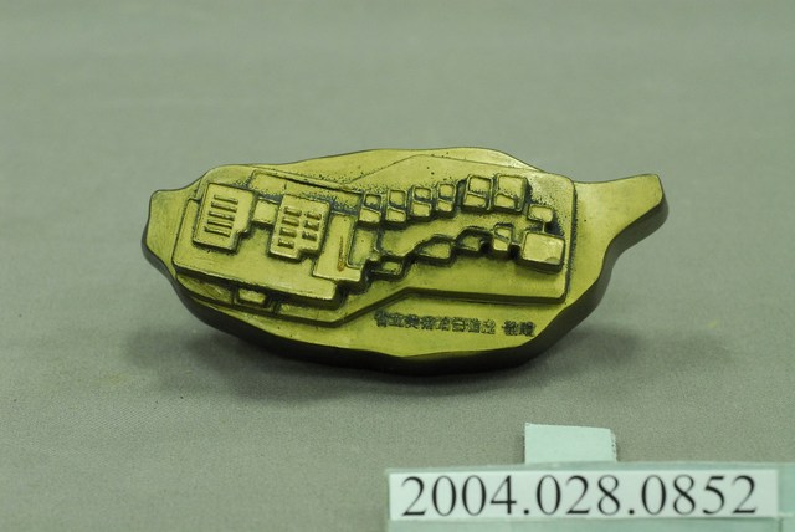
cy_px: 266
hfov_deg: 22.6
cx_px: 398
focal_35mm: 90
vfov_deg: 15.2
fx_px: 1989
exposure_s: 1/10
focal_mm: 60
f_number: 10
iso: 1000
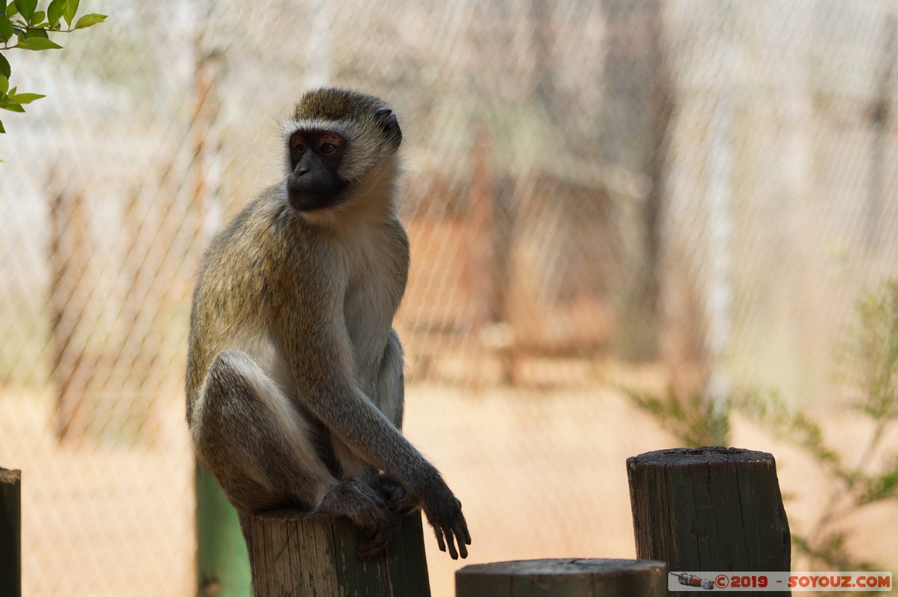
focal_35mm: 129
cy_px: 298
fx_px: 3214
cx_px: 449
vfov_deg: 10.6
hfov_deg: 15.9
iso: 100
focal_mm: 86
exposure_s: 1/200
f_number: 4.5
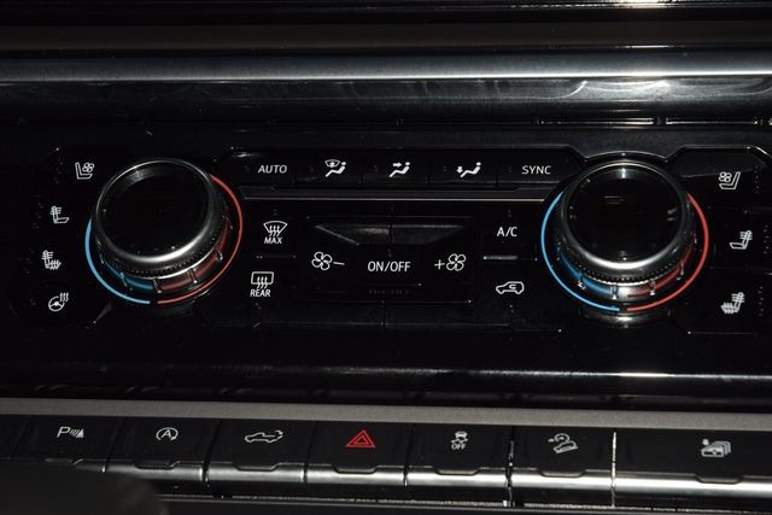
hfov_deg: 19.5
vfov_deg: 13.0
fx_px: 2252
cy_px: 258
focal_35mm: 105
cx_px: 386
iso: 100
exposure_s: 1/125
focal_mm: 70
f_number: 8
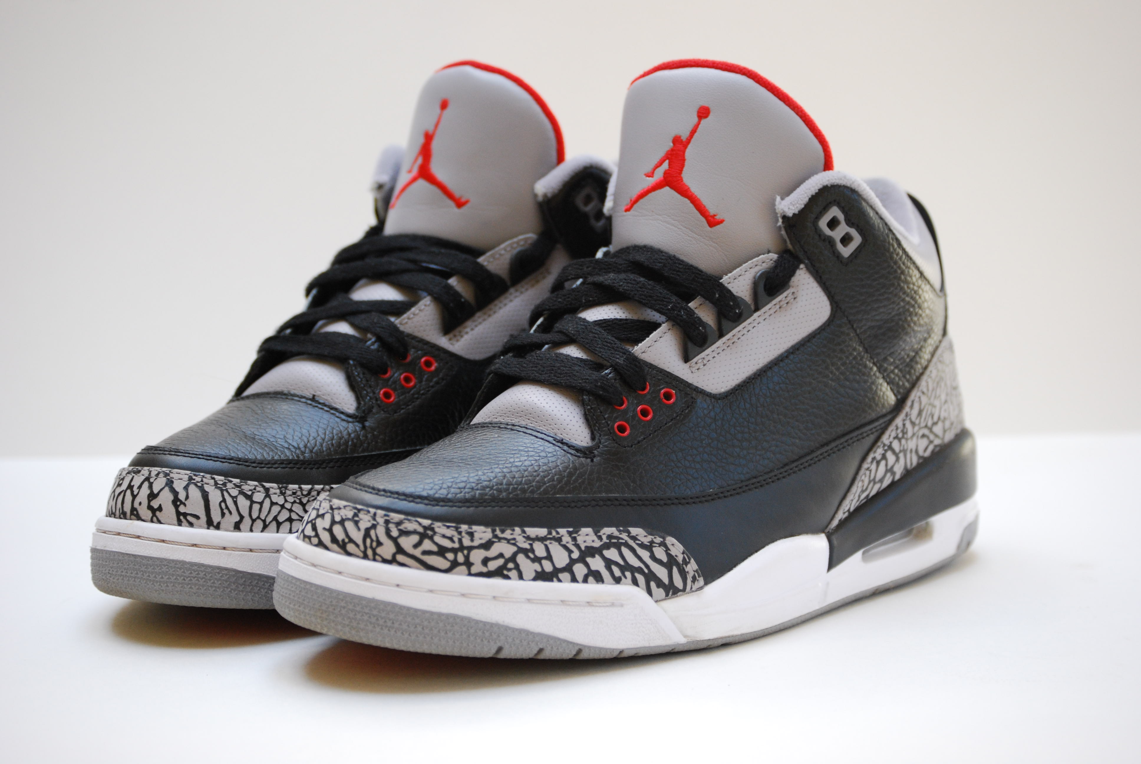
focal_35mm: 90
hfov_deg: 22.6
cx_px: 570
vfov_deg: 15.2
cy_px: 382
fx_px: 2856
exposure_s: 1/125
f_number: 4.2
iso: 560
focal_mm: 60
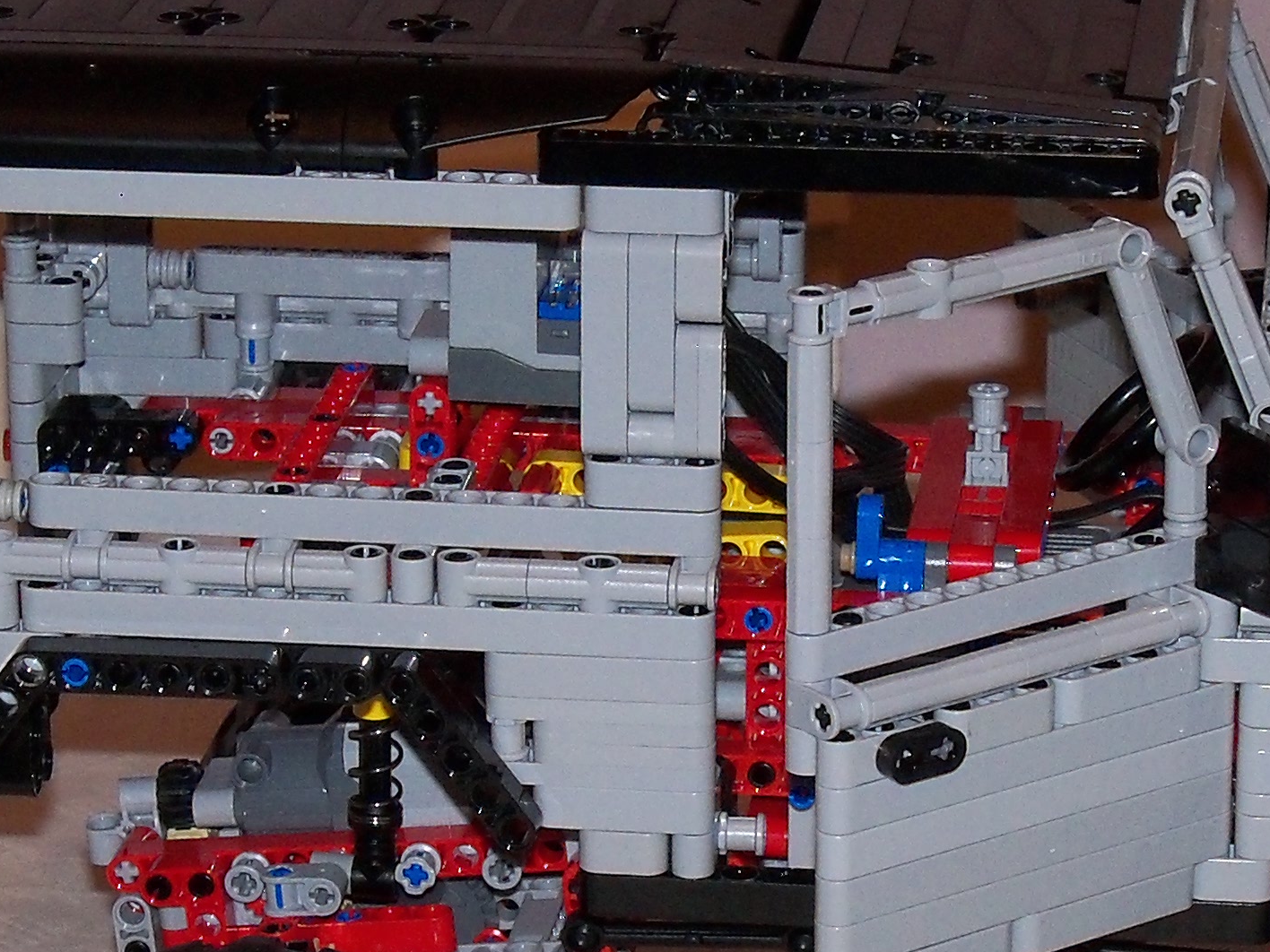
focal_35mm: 152
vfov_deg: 9.7
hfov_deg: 13.0
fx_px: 5577
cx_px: 836
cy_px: 751
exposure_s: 1/30
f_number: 4
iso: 200
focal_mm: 10.5
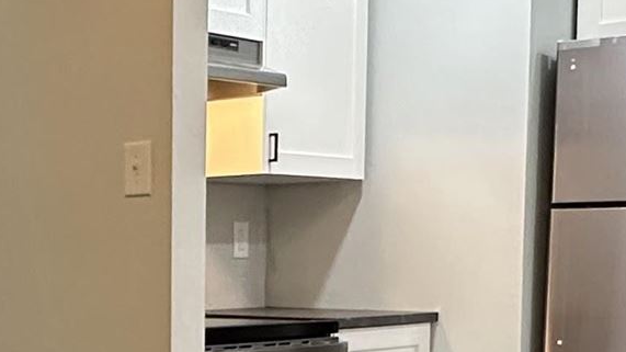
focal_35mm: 82
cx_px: -24
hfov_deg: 24.5
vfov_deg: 14.4
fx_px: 1361
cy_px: 381
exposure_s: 1/120
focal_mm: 2.22
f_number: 2.2
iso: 320
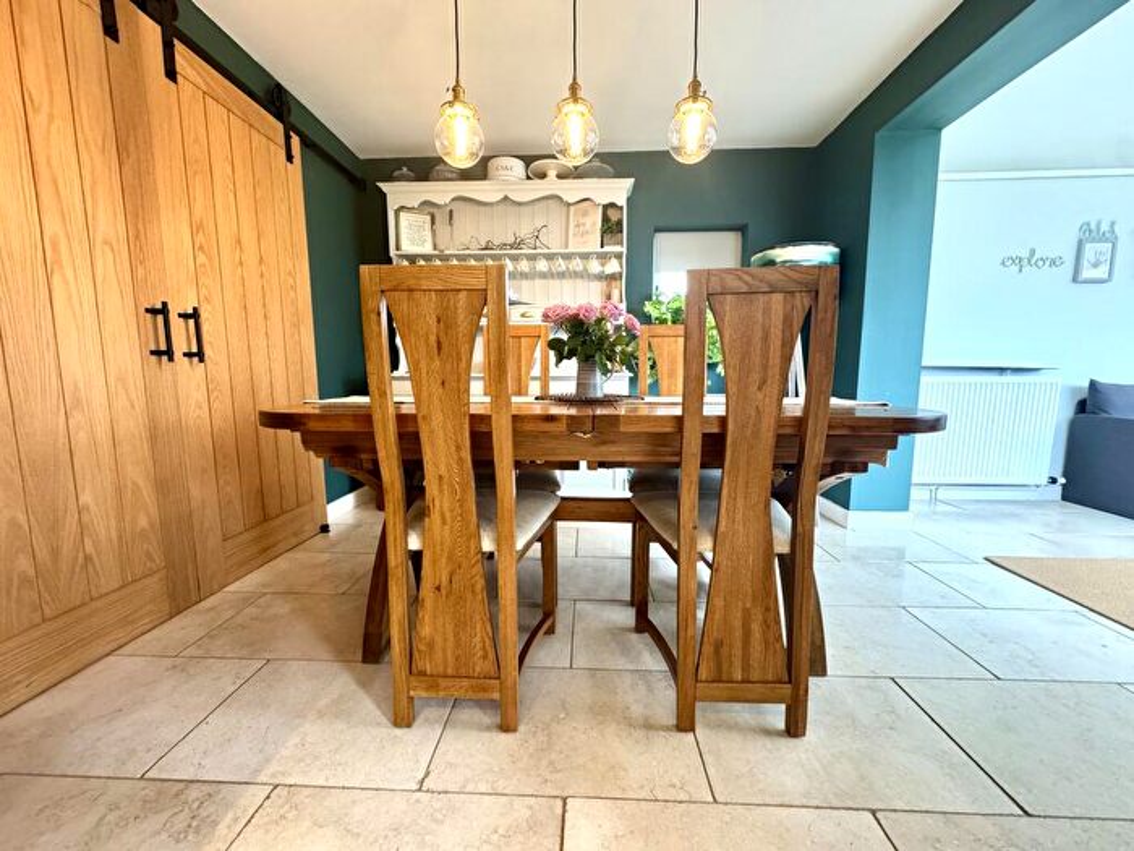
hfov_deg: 102.1
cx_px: 567
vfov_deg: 85.7
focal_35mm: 14
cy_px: 426
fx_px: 459
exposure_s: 1/50
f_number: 2.2
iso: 320
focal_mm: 2.22
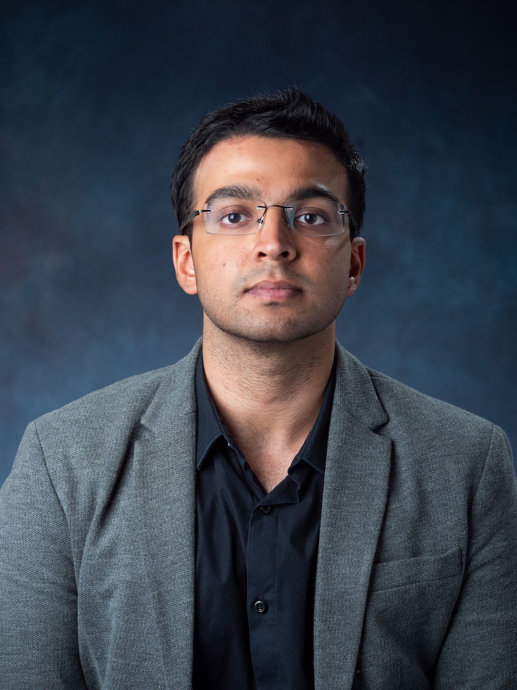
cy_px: 345
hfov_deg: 10.3
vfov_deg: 13.7
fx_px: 2868
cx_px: 258
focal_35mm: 144
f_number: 4.5
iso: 250
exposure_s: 1/250
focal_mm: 72
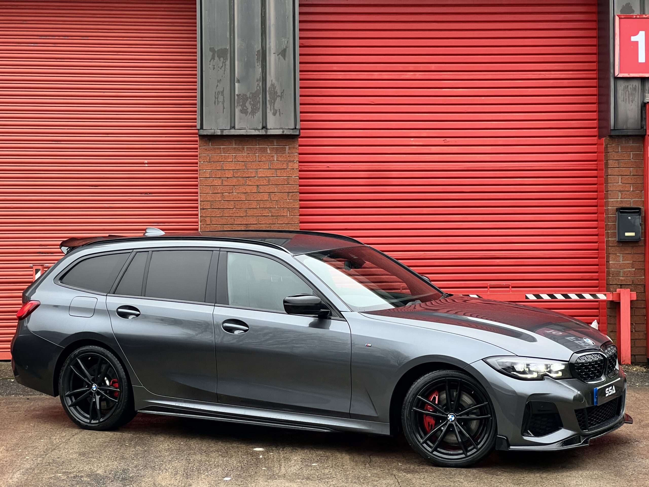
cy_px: 244
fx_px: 1444
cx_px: 324
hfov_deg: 25.3
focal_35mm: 77
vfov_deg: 19.1
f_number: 2.8
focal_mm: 9
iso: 200
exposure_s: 1/70
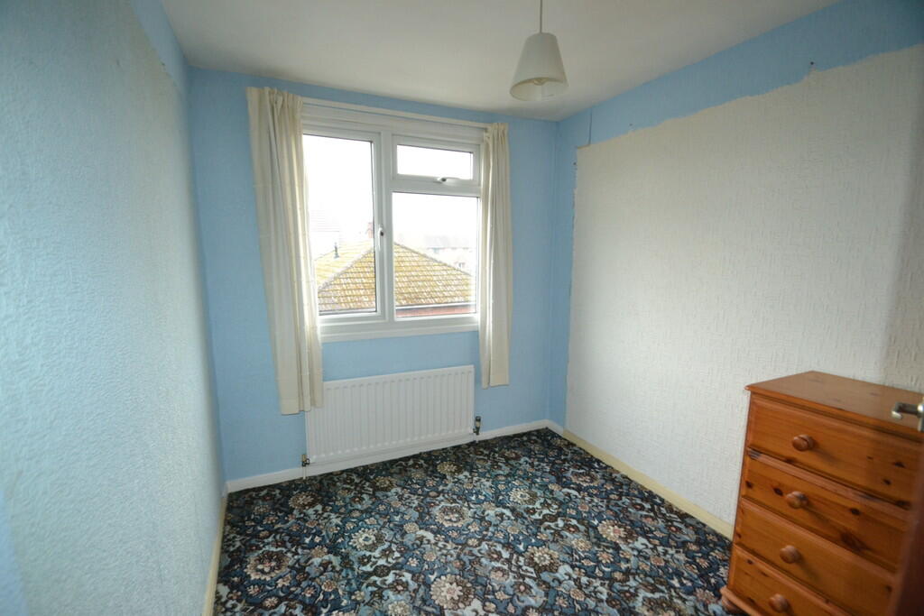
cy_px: 308
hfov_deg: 100.4
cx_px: 462
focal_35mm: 15
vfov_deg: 77.3
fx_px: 385
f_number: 3.5
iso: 1600
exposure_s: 1/60
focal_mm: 10
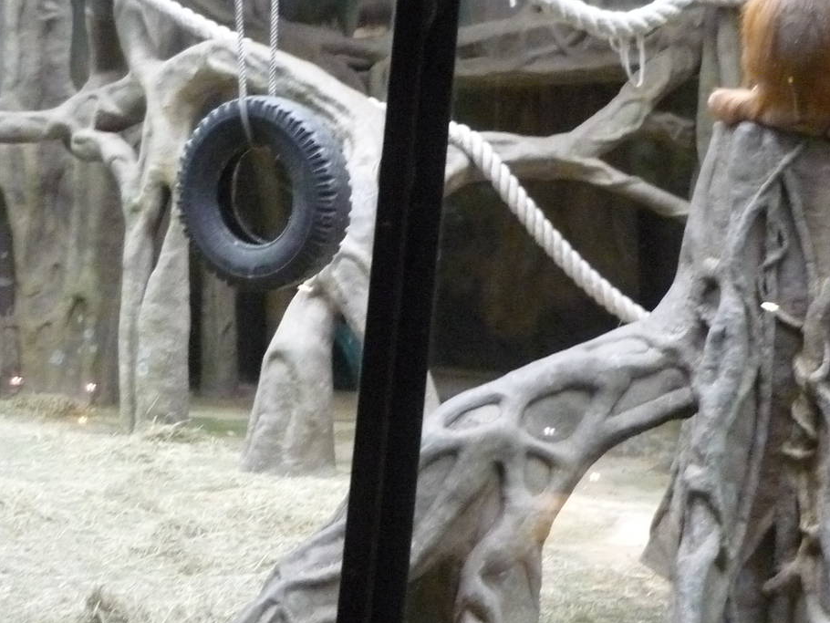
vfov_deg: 24.9
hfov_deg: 33.0
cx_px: 306
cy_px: 145
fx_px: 1391
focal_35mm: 58
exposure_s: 1/60
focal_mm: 5.5
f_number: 2.8
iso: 800
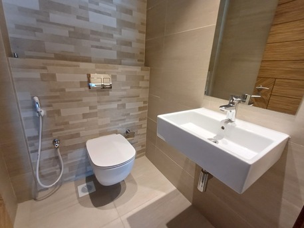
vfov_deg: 78.1
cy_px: 114
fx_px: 141
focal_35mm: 16
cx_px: 152
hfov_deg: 94.5
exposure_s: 1/25
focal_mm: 1.64
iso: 400
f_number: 2.2
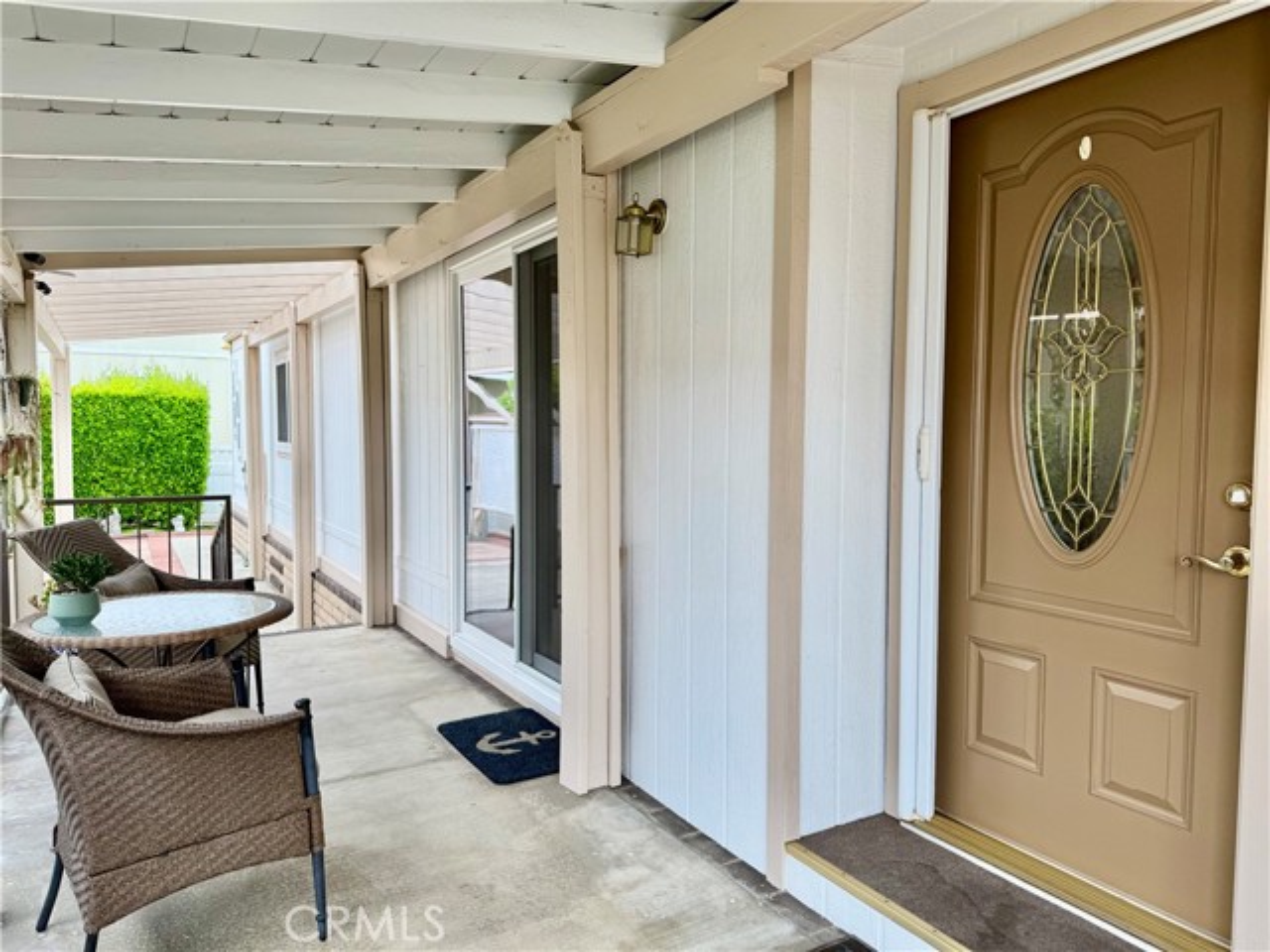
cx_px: 635
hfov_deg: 71.6
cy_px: 476
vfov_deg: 56.8
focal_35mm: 24
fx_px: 881
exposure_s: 1/470
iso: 80
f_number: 1.78
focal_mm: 6.76
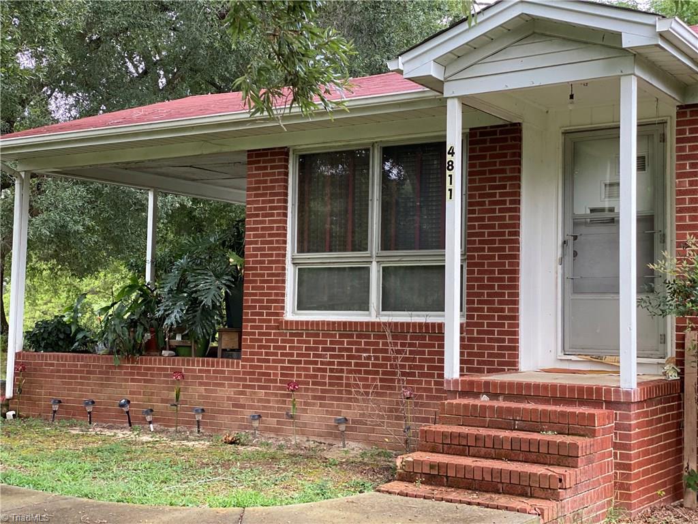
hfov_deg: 36.8
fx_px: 1049
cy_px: 262
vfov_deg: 28.0
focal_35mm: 52
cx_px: 349
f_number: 2
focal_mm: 6
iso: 100
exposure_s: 1/122
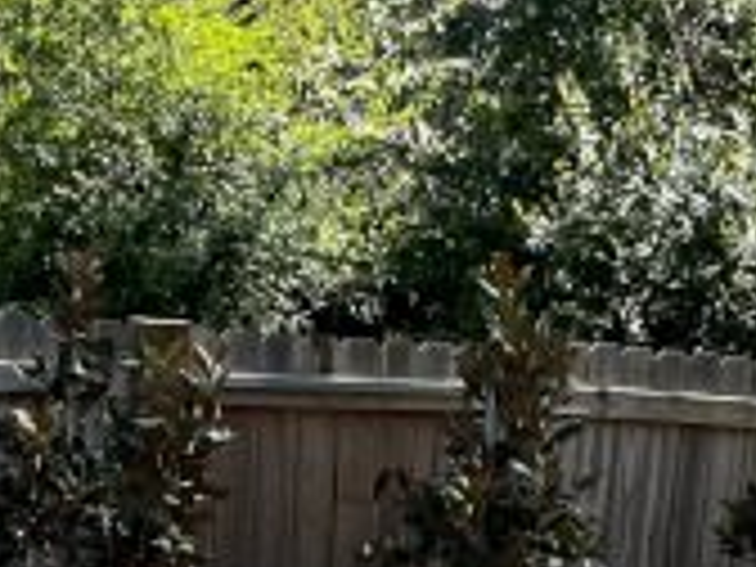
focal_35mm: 124
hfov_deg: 15.9
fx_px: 2708
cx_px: 338
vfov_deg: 10.5
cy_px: 1310
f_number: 1.6
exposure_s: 1/2132
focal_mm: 4.2
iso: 32
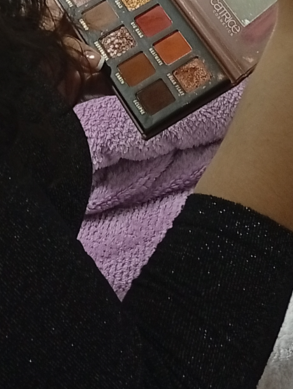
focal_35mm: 124
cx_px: 136
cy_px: -253
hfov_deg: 12.0
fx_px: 1395
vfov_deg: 14.4
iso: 243
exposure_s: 1/50
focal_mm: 3.98
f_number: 1.8
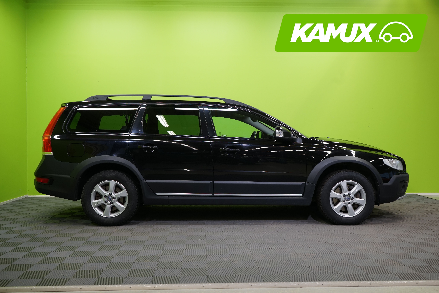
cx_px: 220
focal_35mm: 35
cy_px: 146
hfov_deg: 54.4
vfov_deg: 37.9
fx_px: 427
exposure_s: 1/30
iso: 640
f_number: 6.3
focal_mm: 35
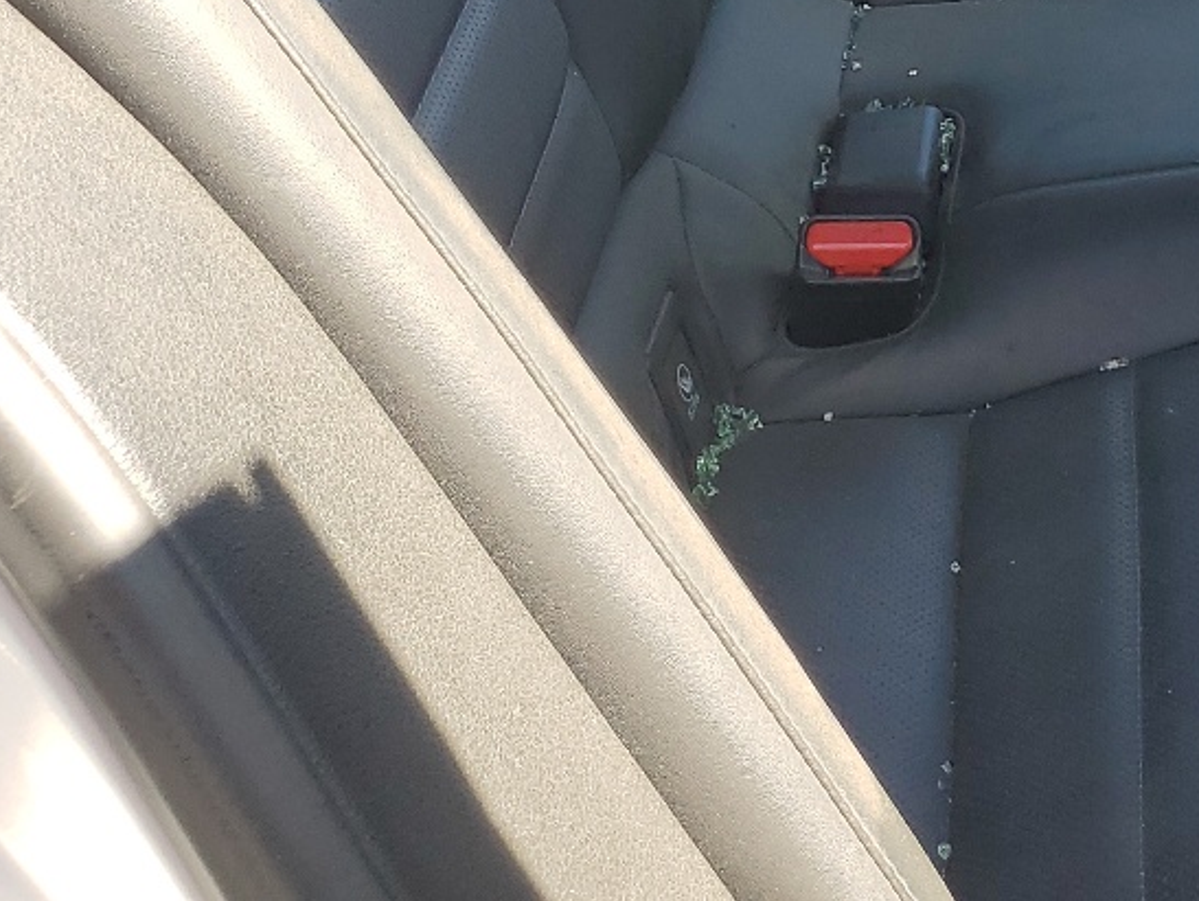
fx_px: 2634
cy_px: -410
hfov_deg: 23.3
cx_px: 1473
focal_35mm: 76
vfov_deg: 17.6
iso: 50
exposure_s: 1/345
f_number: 1.5
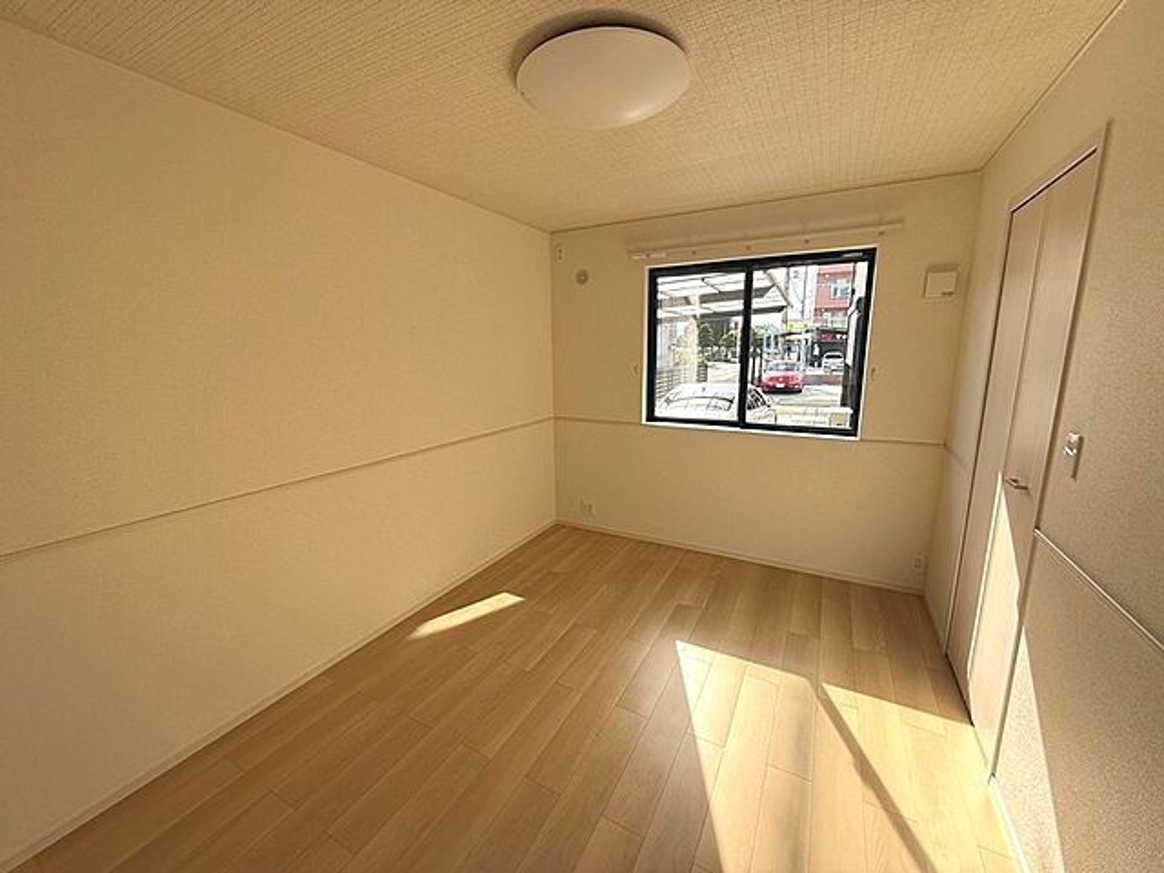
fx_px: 471
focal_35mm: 14
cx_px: 582
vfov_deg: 85.7
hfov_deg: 102.1
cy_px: 436
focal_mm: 2.22
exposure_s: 1/361
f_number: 2.2
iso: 64
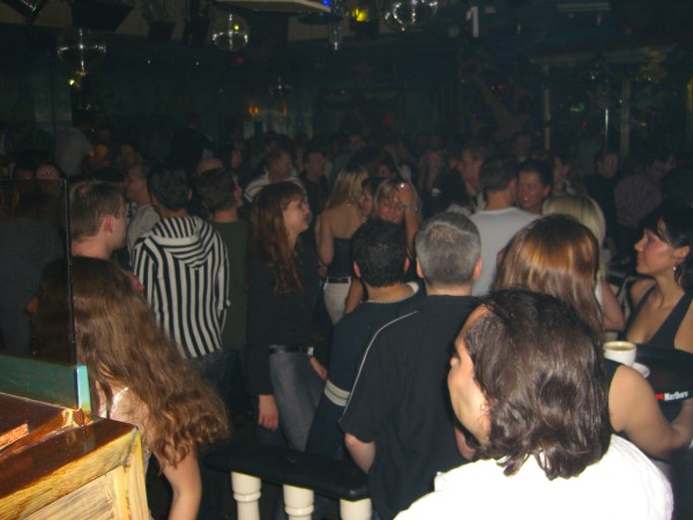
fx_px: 761
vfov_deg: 37.7
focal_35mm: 38
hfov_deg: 49.0
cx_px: 346
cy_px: 260
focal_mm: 7.9
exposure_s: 1/60
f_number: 2.8
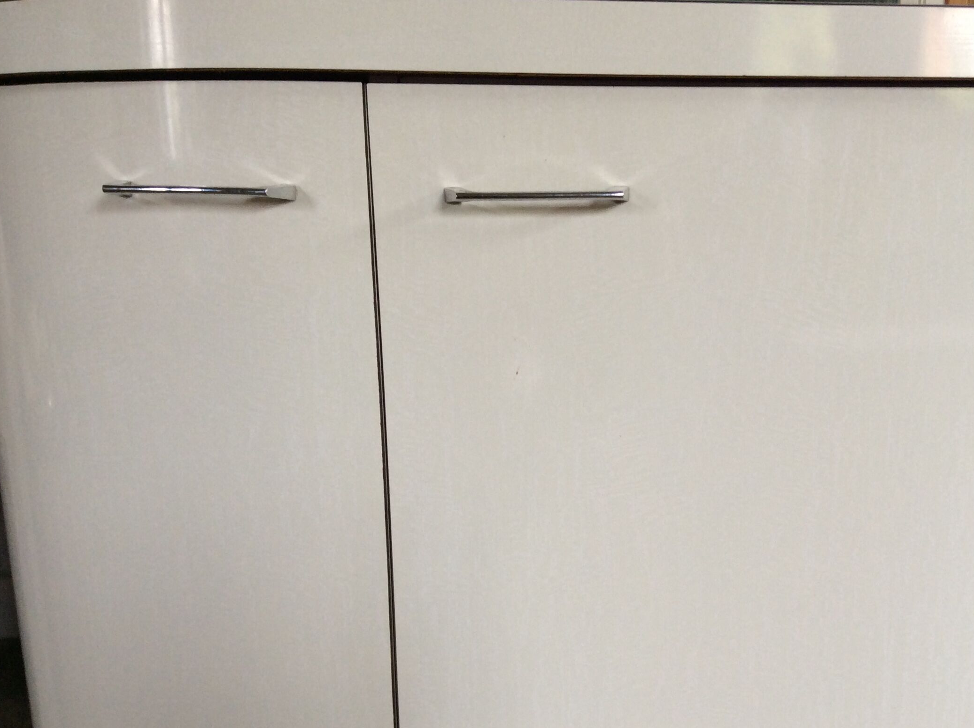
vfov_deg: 35.7
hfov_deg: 46.5
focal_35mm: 40
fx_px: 1124
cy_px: 447
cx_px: 604
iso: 50
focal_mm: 3.3
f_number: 2.4
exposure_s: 1/25
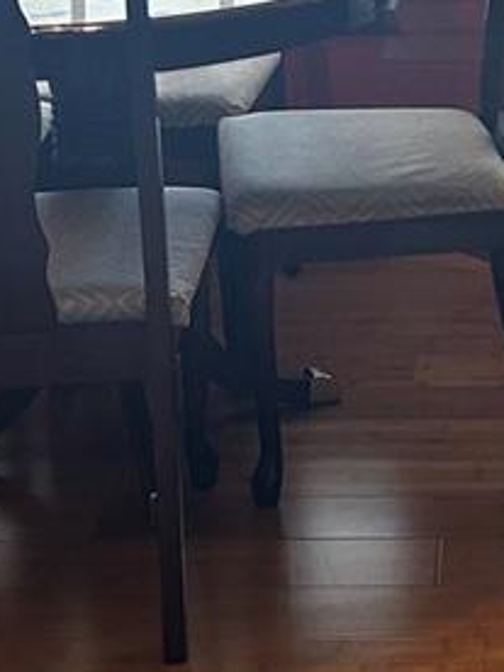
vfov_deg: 16.7
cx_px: 380
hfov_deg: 13.1
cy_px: -136
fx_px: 2194
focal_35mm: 113
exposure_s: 1/120
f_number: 1.5
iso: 125
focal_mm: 5.7
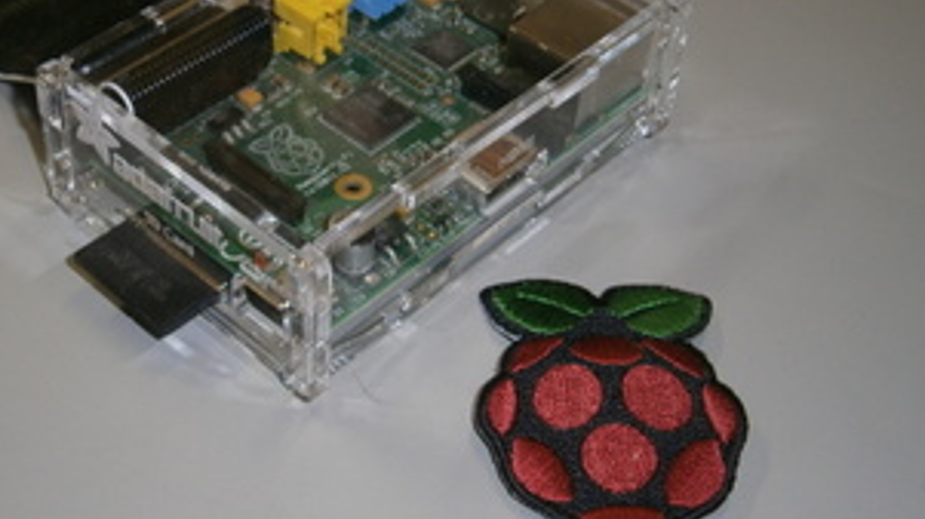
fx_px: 1667
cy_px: 129
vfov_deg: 17.6
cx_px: 335
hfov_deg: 30.9
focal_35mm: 68
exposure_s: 1/40
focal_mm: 8.3
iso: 125
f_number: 3.4
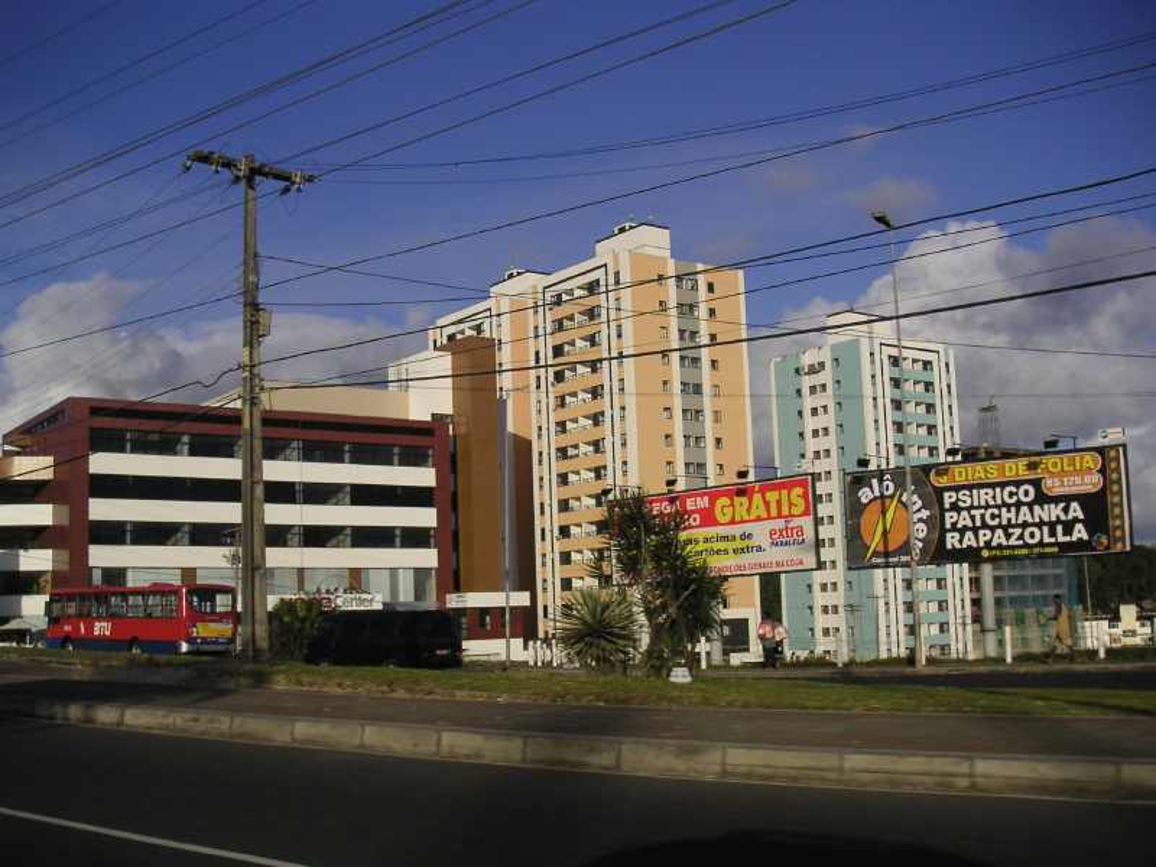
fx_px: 1269
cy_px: 434
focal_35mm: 38
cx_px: 578
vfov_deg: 37.7
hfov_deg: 49.0
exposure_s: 1/350
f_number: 6.7
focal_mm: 6
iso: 50
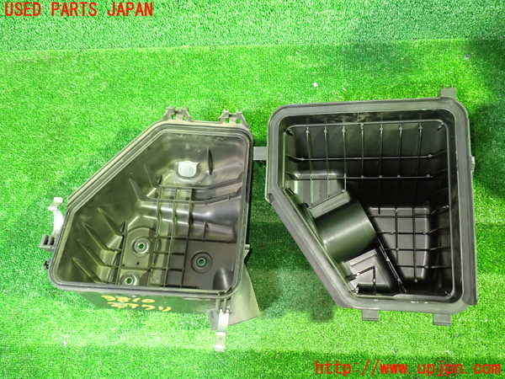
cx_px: 252
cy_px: 190
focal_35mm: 30
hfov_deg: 60.0
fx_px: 438
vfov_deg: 46.8
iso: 800
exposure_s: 1/13
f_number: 2.3
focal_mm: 5.4
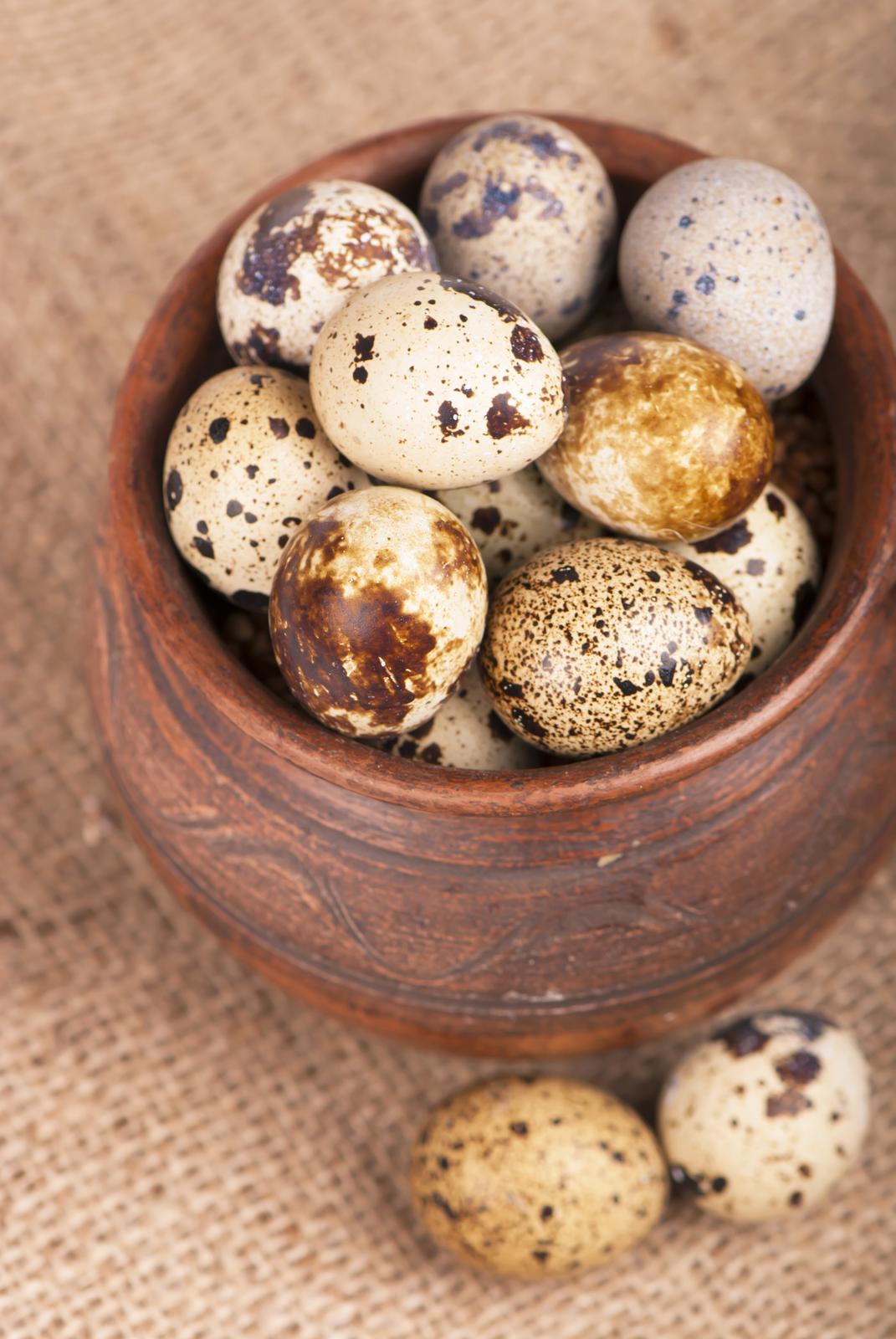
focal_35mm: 158
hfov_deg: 8.7
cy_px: 670
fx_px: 5863
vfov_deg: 13.0
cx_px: 448
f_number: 7.1
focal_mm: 105
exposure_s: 1/200
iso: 100
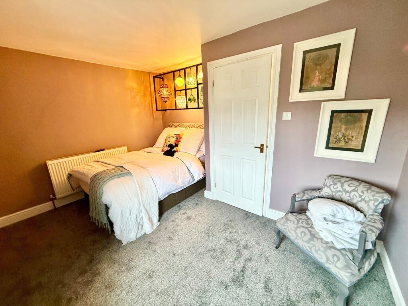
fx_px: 165
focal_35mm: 14
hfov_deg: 102.1
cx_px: 204
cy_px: 153
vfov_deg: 85.7
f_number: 2.2
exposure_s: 1/50
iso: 200
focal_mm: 2.22
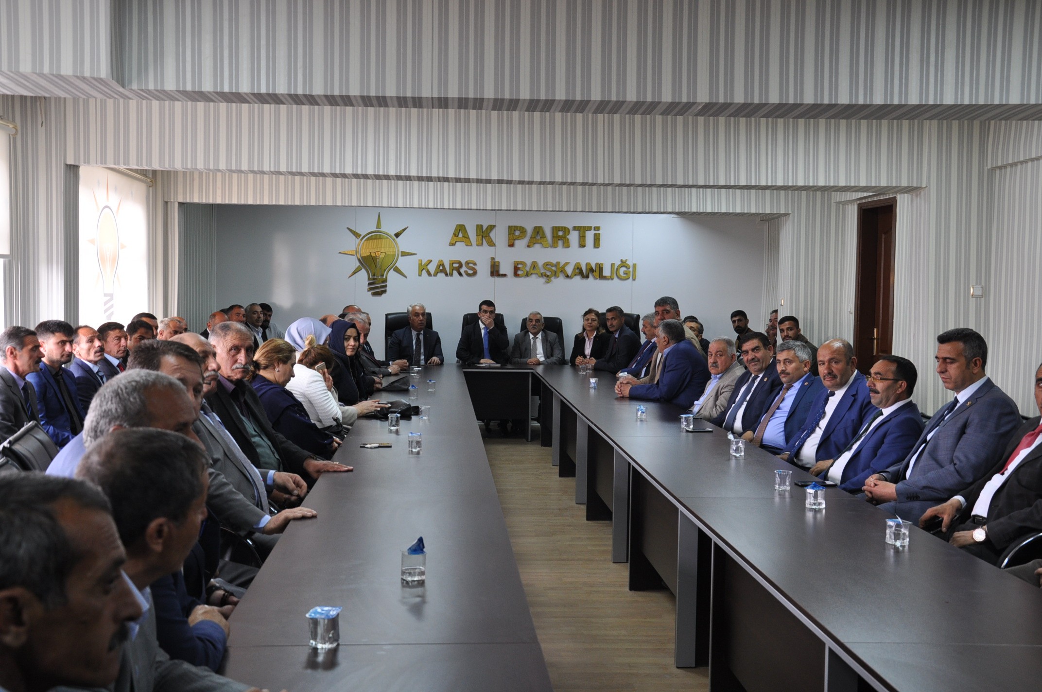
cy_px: 346
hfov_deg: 49.6
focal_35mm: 39
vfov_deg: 34.1
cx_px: 521
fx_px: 1127
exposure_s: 1/30
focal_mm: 26
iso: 360
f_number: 5.6
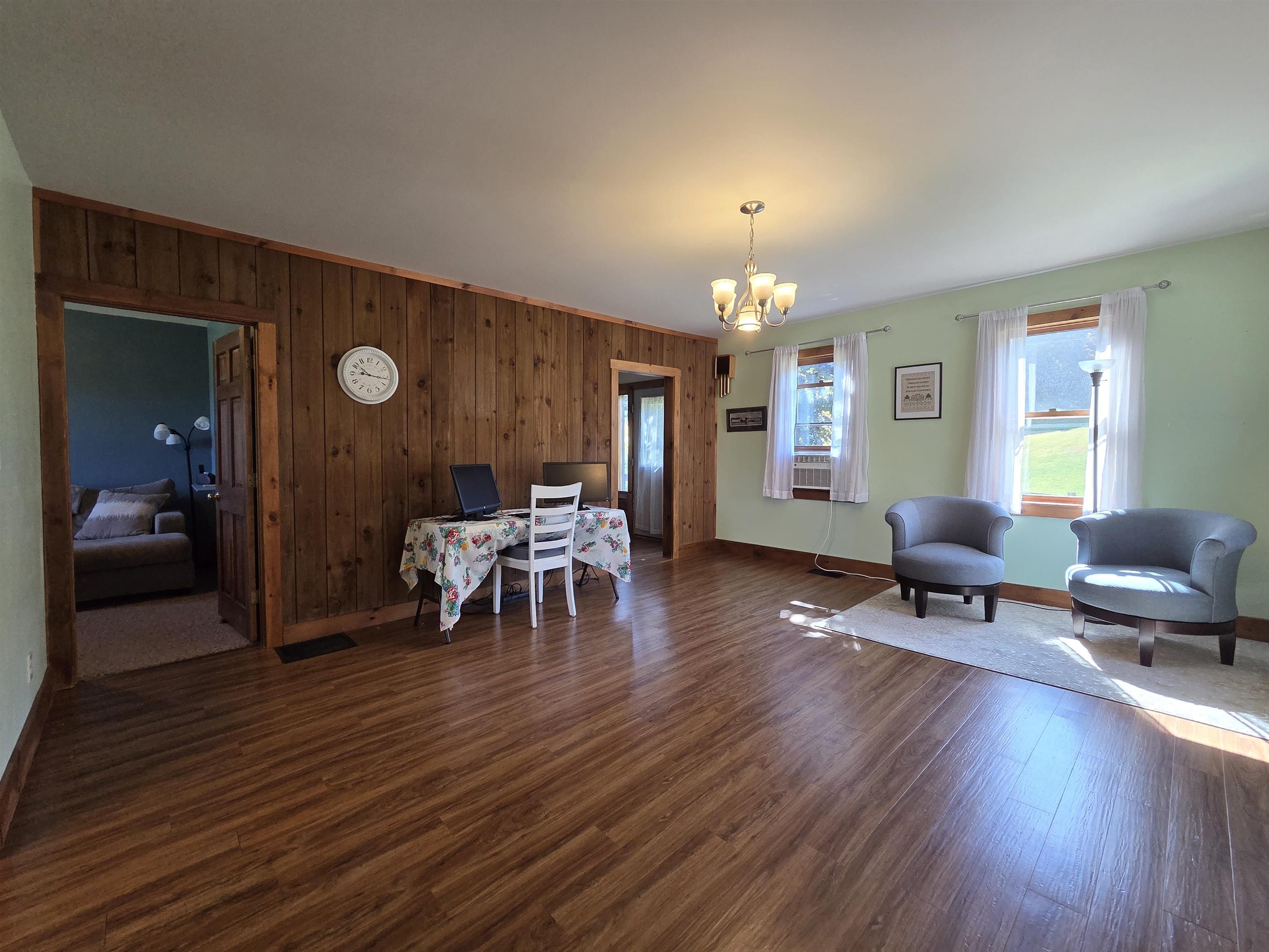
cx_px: 634
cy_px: 476
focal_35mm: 13
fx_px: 477
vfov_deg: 89.9
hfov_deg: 106.2
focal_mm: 2.2
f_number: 2.2
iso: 250
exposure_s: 1/120
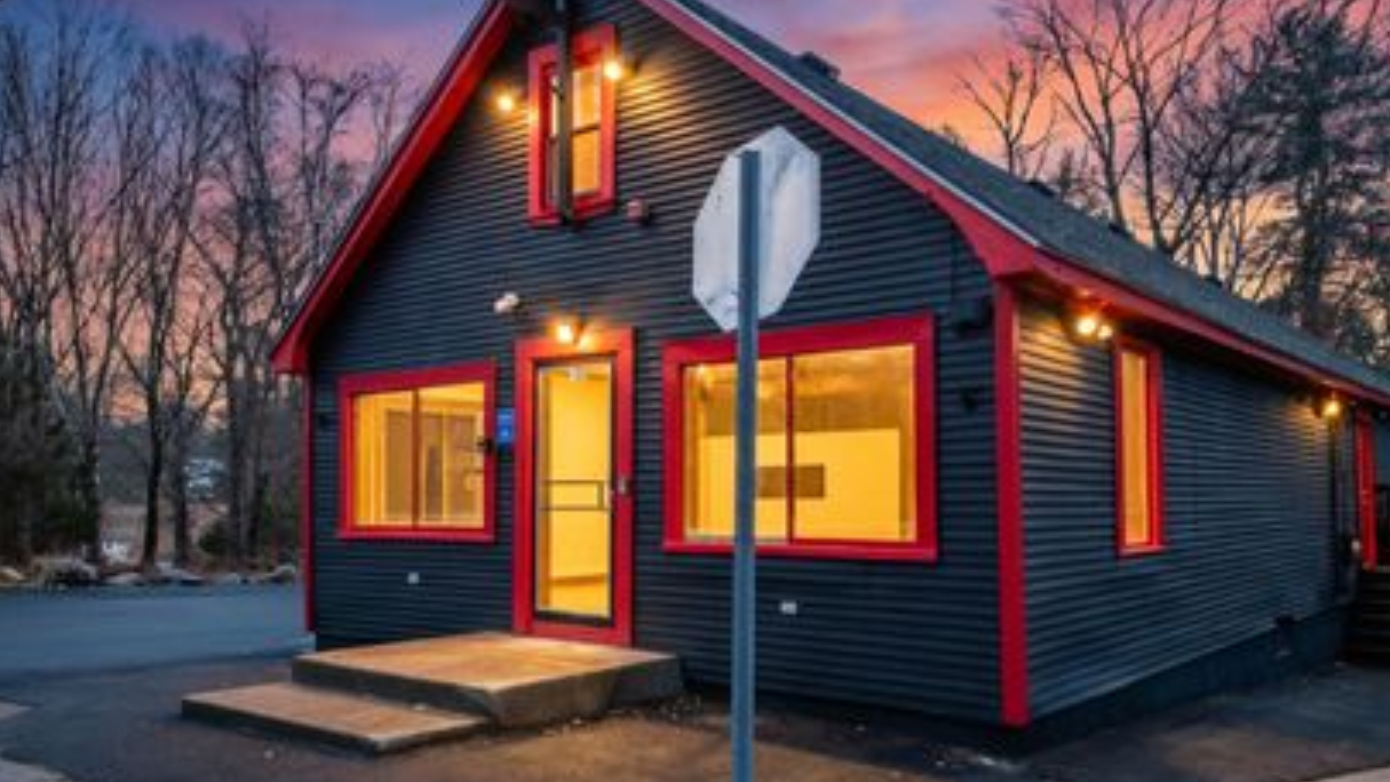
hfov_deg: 62.6
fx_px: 1143
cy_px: 430
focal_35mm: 31
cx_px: 738
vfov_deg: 37.8
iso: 1000
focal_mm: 24
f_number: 22
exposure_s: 1/30
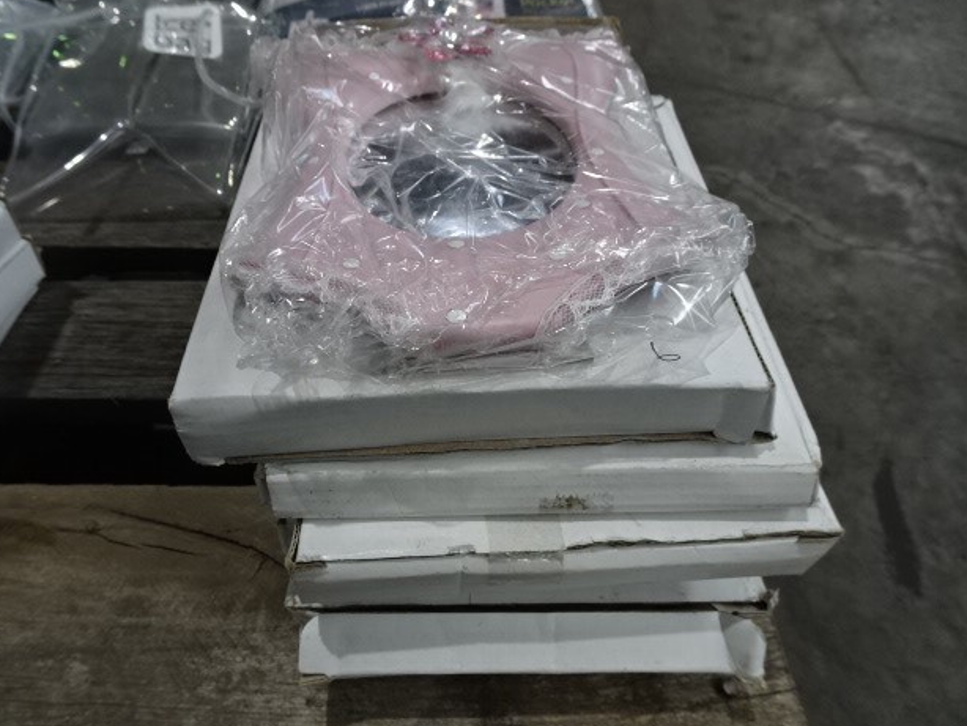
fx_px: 699
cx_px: 468
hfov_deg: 69.4
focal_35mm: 25
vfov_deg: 54.9
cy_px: 357
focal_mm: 4.1
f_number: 3.5
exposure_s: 1/30
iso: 160
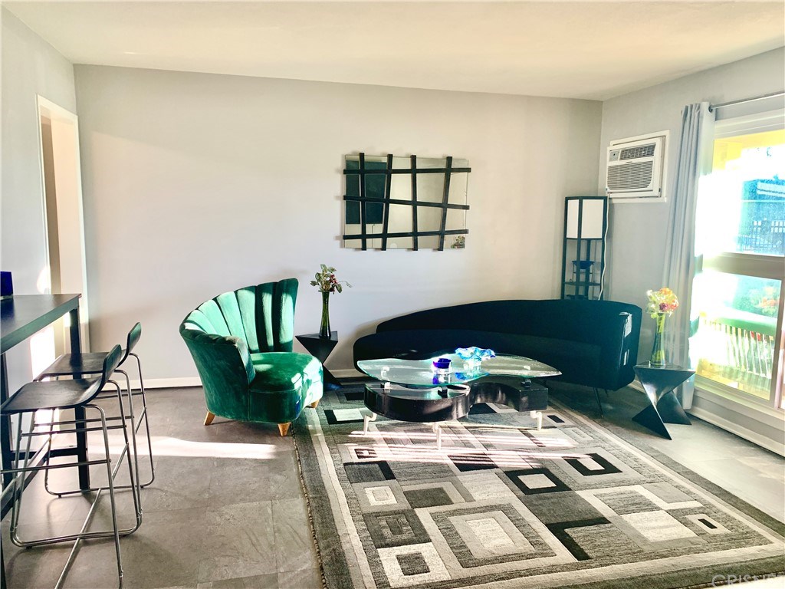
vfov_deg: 53.1
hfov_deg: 67.3
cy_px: 294
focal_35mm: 26
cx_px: 392
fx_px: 590
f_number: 1.8
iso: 100
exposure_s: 1/60
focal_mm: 4.25
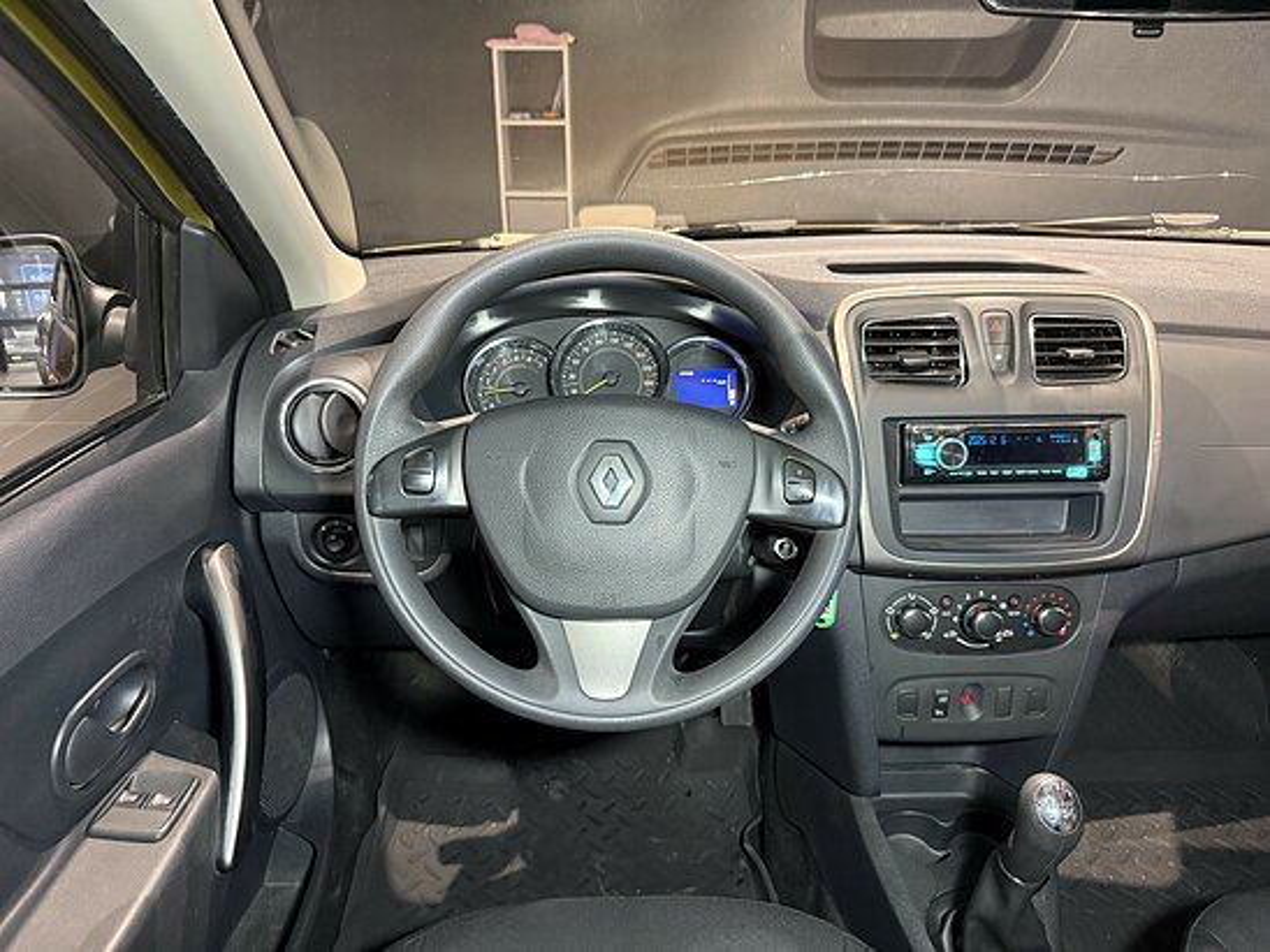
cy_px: 476
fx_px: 881
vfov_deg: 56.8
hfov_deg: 71.6
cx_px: 635
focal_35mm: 24
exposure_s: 1/60
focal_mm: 6.76
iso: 800
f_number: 1.78
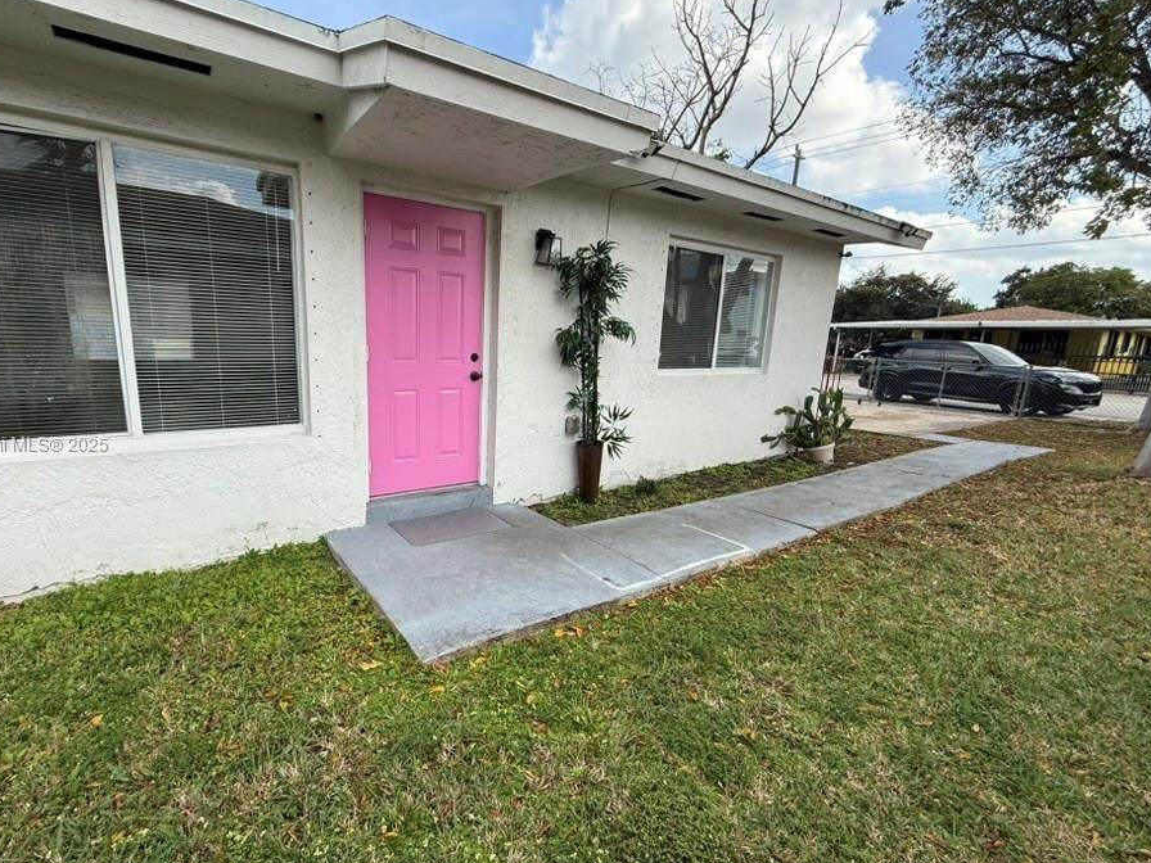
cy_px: 446
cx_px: 497
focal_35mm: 16
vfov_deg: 78.1
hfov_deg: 93.9
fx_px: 532
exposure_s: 1/876
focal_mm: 2.22
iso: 50
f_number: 2.2
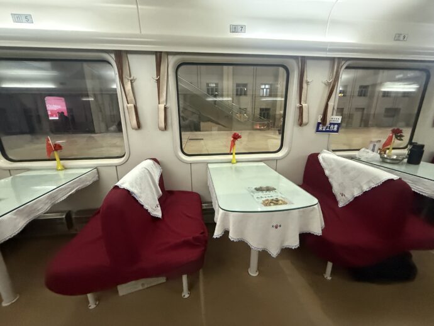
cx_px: 217
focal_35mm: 14
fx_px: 176
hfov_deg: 102.0
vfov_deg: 85.7
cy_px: 163
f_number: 2.2
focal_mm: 2.22
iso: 800
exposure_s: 1/60
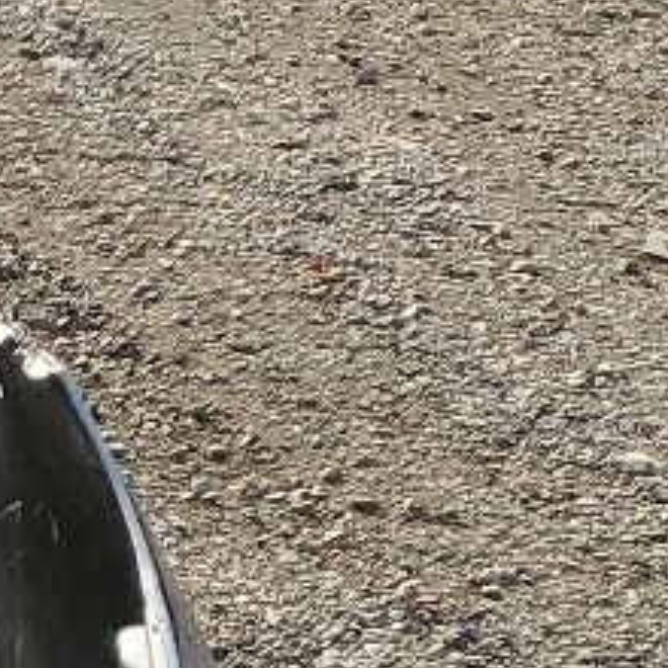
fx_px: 3646
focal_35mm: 167
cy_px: 1761
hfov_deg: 8.3
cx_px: -1552
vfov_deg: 9.1
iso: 50
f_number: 1.5
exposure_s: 1/714
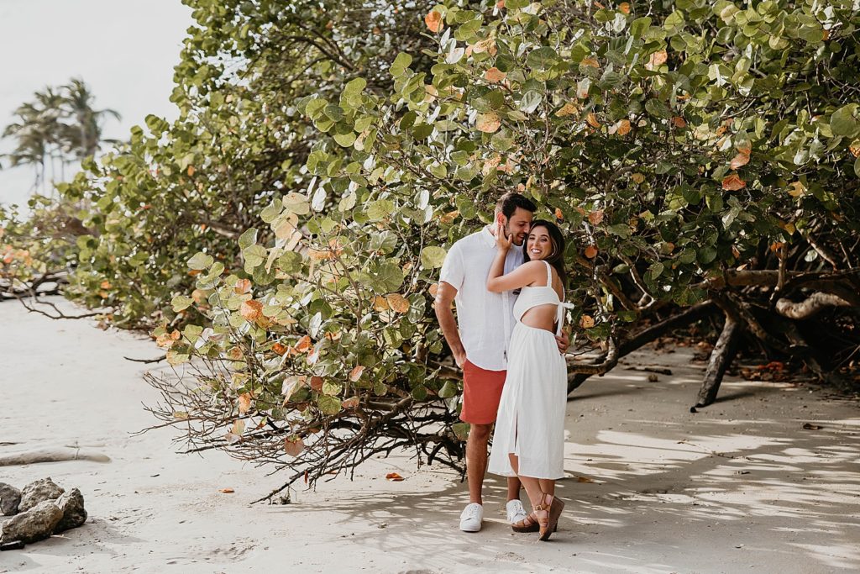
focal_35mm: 50
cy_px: 287
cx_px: 430
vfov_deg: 27.0
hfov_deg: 39.6
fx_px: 1195
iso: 200
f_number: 2
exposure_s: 1/1250
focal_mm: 50
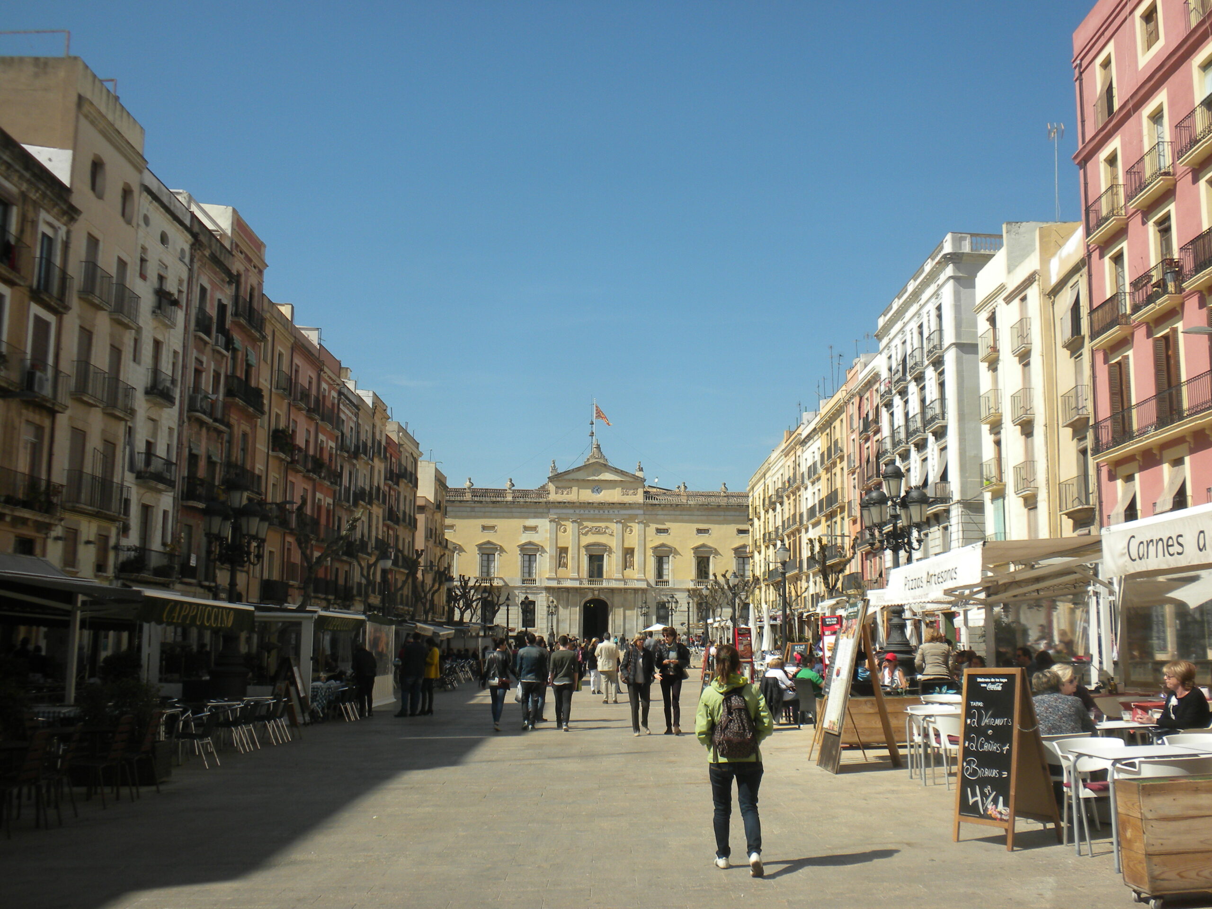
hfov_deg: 50.1
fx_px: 1295
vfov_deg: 38.7
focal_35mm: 37
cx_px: 606
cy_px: 454
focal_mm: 6.6
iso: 64
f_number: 10
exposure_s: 1/130
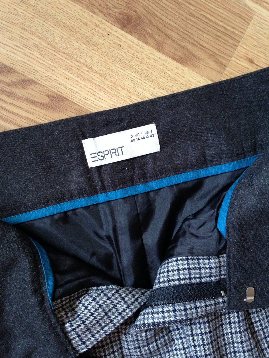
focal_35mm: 35
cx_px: 136
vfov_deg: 52.6
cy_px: 189
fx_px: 363
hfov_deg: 40.7
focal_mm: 4.12
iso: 320
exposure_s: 1/20
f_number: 2.4
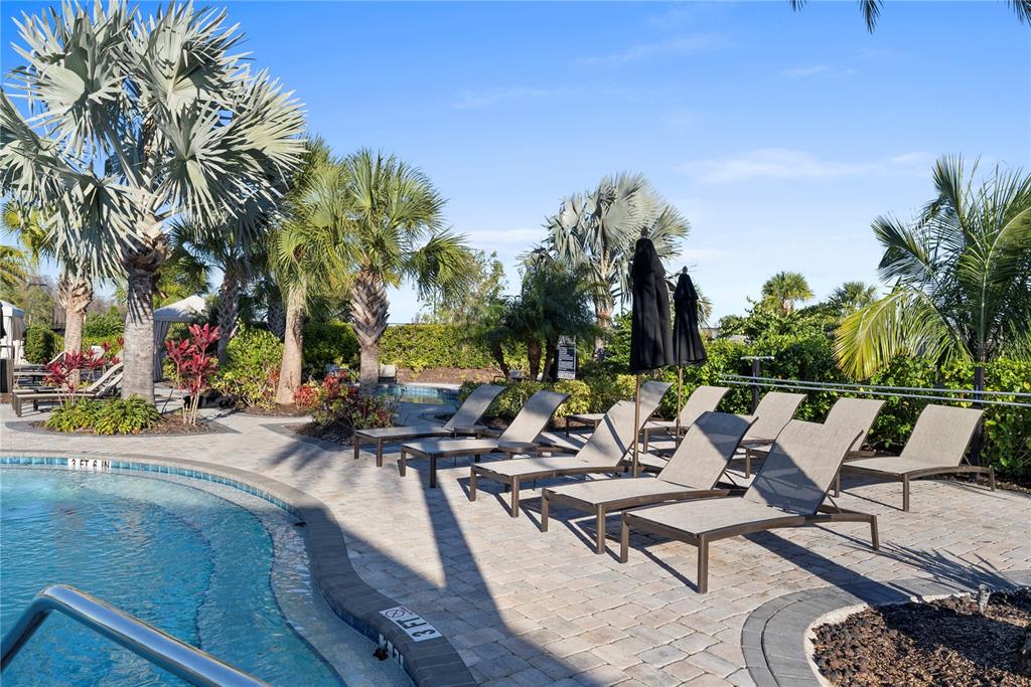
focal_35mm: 24
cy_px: 344
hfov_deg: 73.7
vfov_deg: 53.1
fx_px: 687
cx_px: 516
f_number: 10
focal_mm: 24
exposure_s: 1/160
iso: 80
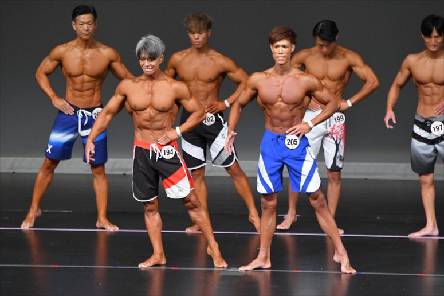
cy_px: 148
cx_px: 222
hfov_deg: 6.5
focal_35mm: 315
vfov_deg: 4.4
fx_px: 3883
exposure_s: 1/400
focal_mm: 210
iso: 4000
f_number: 5.6
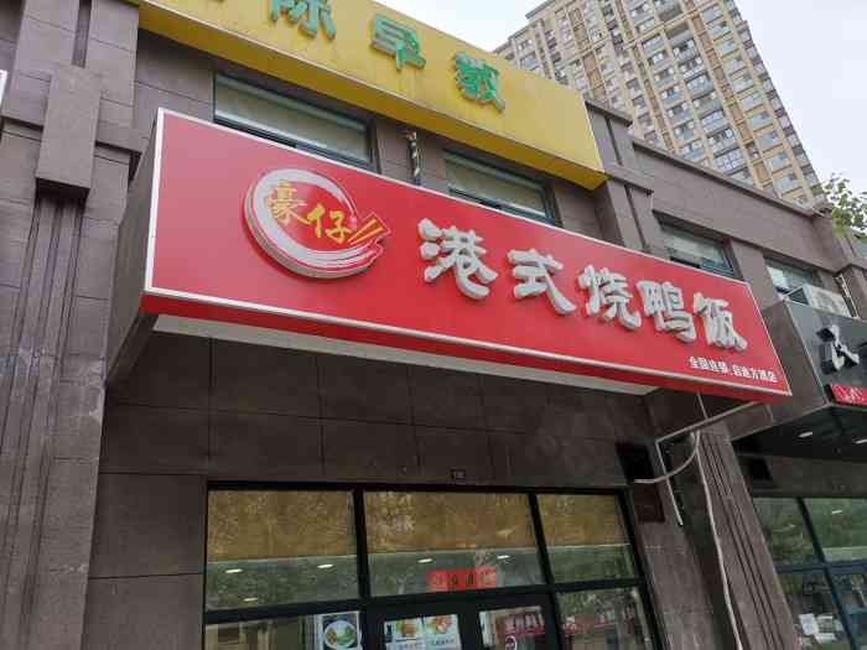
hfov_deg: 65.3
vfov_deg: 51.4
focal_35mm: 27
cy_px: 325
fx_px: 676
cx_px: 434
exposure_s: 1/1111
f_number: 1.8
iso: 50
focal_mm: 5.58
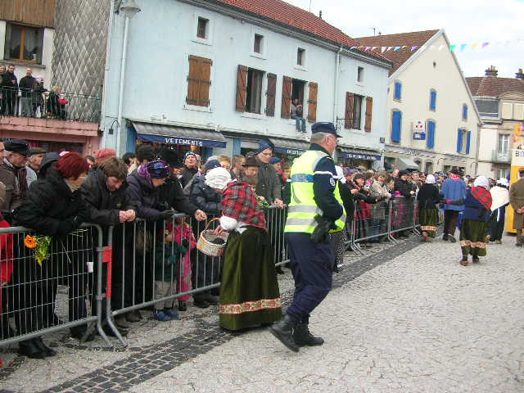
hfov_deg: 52.6
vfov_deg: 40.7
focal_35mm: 35
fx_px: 530
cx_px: 262
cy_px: 196
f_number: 2.8
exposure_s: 1/210
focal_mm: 5.8
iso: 50
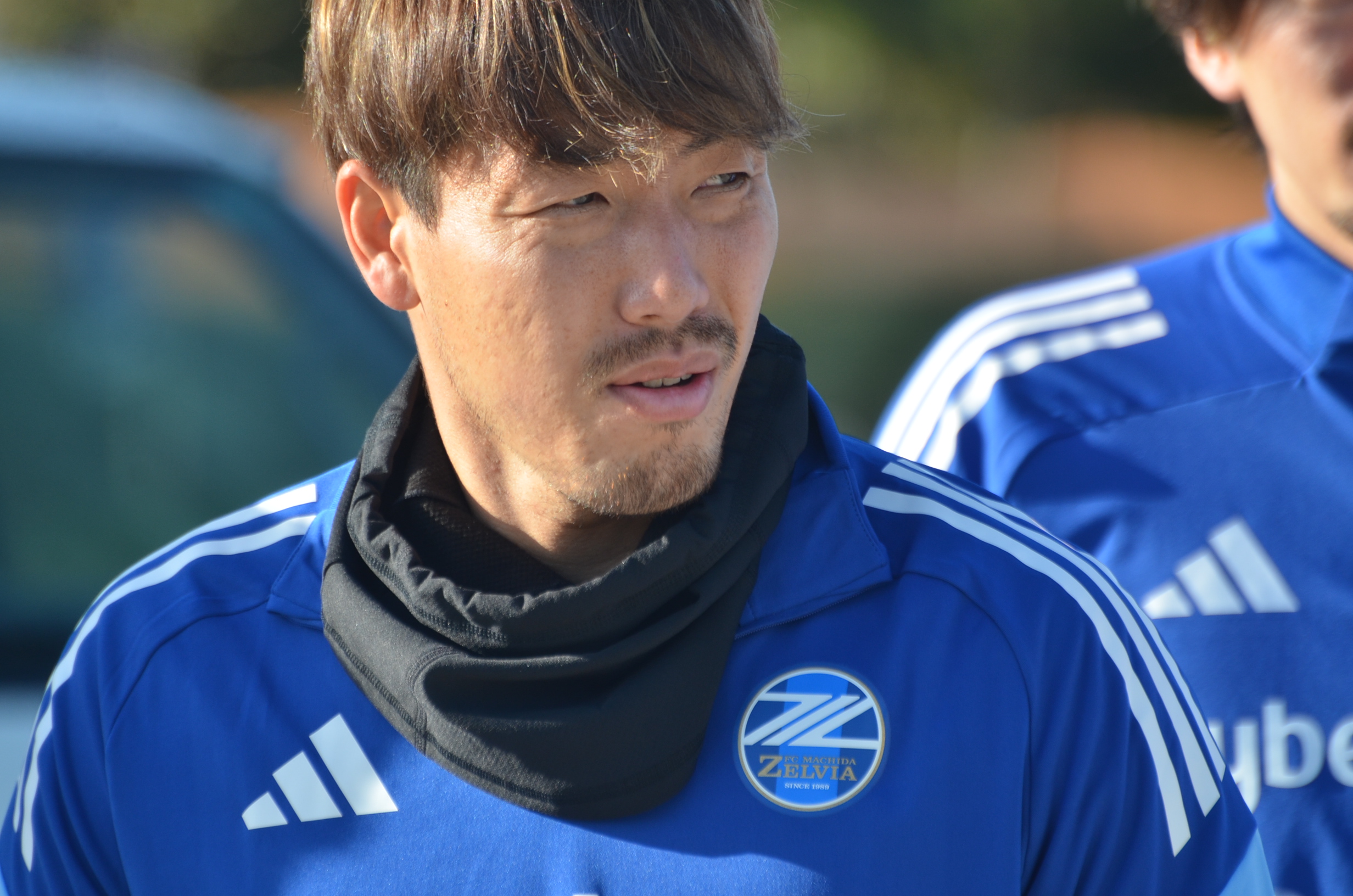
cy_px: 448
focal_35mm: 450
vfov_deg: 3.0
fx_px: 16877
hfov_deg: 4.6
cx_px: 676
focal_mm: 300
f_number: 5.6
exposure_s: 1/500
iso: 250
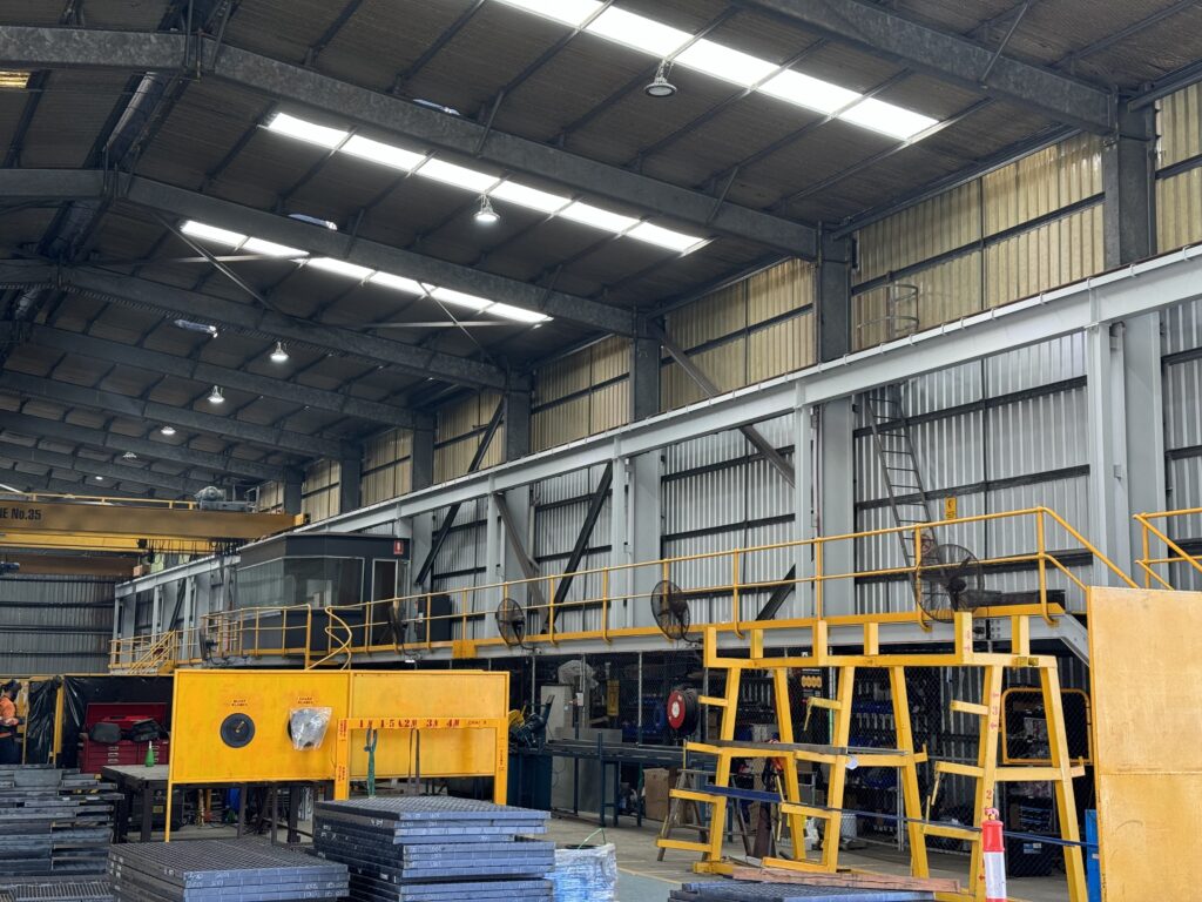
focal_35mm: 48
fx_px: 1667
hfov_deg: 39.7
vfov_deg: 30.3
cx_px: 601
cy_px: 451
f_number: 1.78
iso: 100
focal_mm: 6.76
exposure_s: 1/92
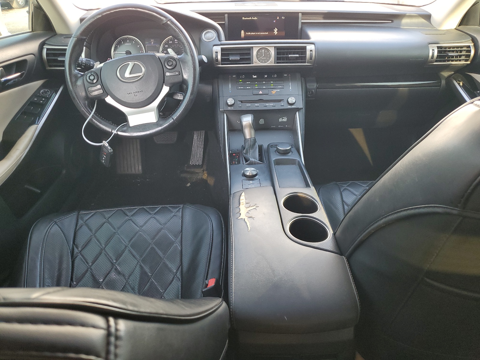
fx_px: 361
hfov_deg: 67.3
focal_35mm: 26
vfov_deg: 53.1
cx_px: 240
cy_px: 180
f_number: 1.5
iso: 87
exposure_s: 1/120
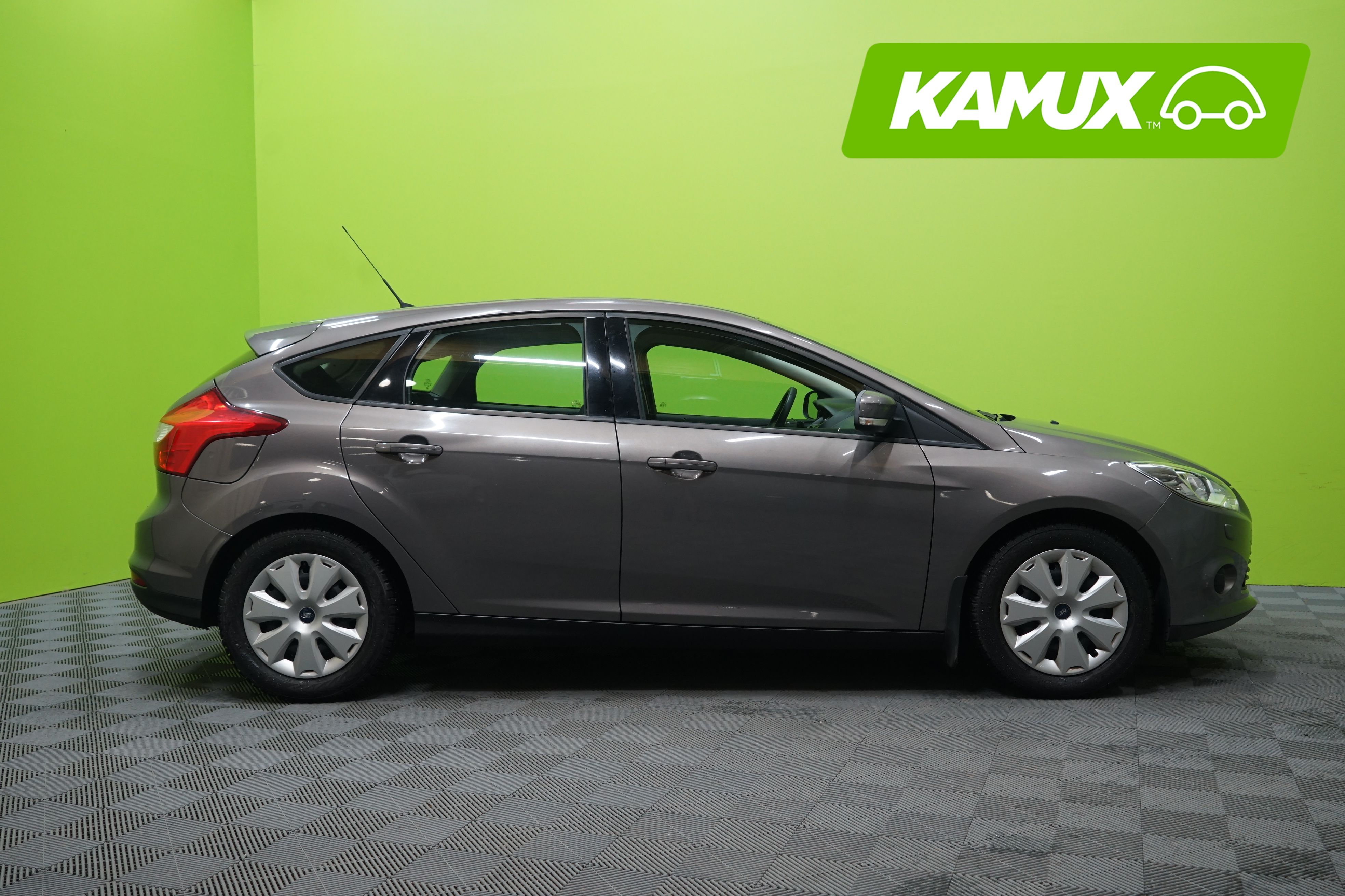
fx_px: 1233
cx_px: 672
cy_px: 448
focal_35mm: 33
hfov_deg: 57.2
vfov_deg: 40.0
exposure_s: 1/20
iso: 1000
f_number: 5
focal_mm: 33
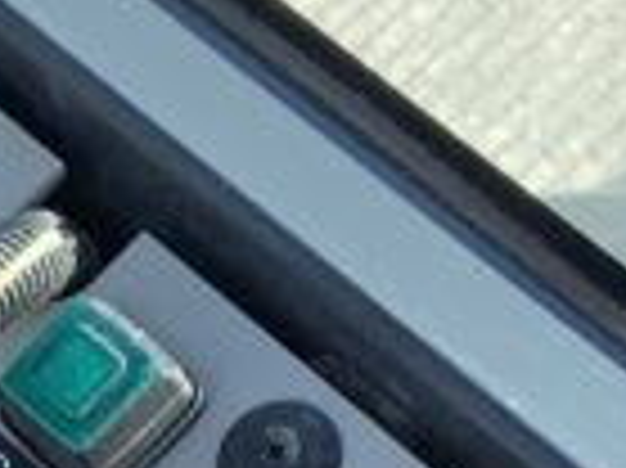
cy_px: 567
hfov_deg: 9.3
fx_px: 3867
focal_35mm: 214
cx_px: 216
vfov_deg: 6.9
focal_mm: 3
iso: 16
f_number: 1.8
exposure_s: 1/380
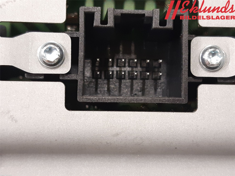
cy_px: 88
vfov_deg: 53.1
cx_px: 118
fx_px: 177
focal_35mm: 26
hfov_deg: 67.3
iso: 250
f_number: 1.7
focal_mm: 3.93
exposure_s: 1/25
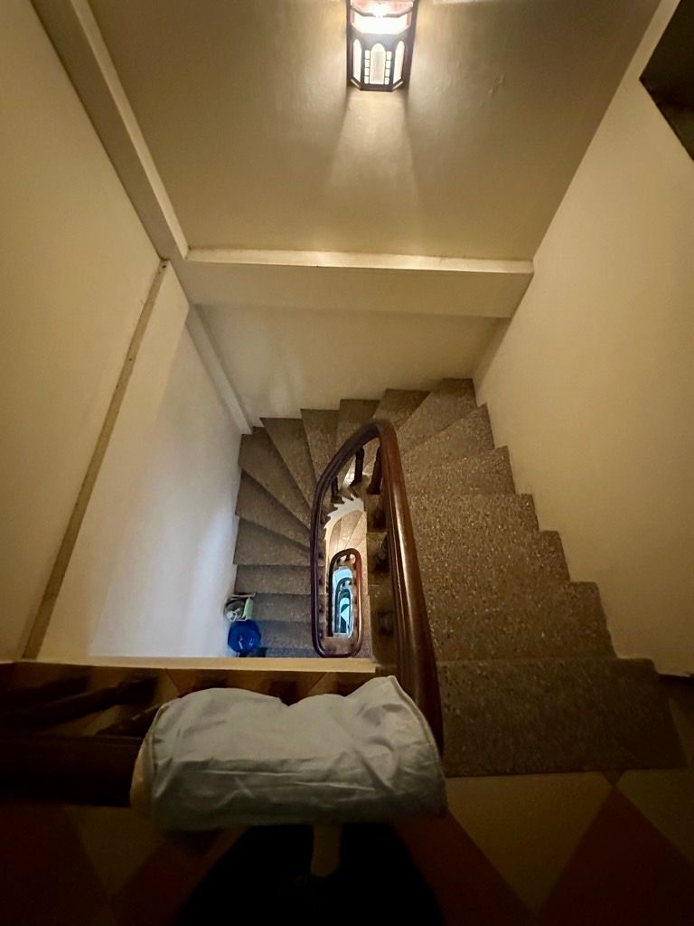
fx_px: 374
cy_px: 463
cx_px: 347
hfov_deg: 85.7
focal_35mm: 14
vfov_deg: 102.1
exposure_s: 1/30
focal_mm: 2.22
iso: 1600
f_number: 2.2
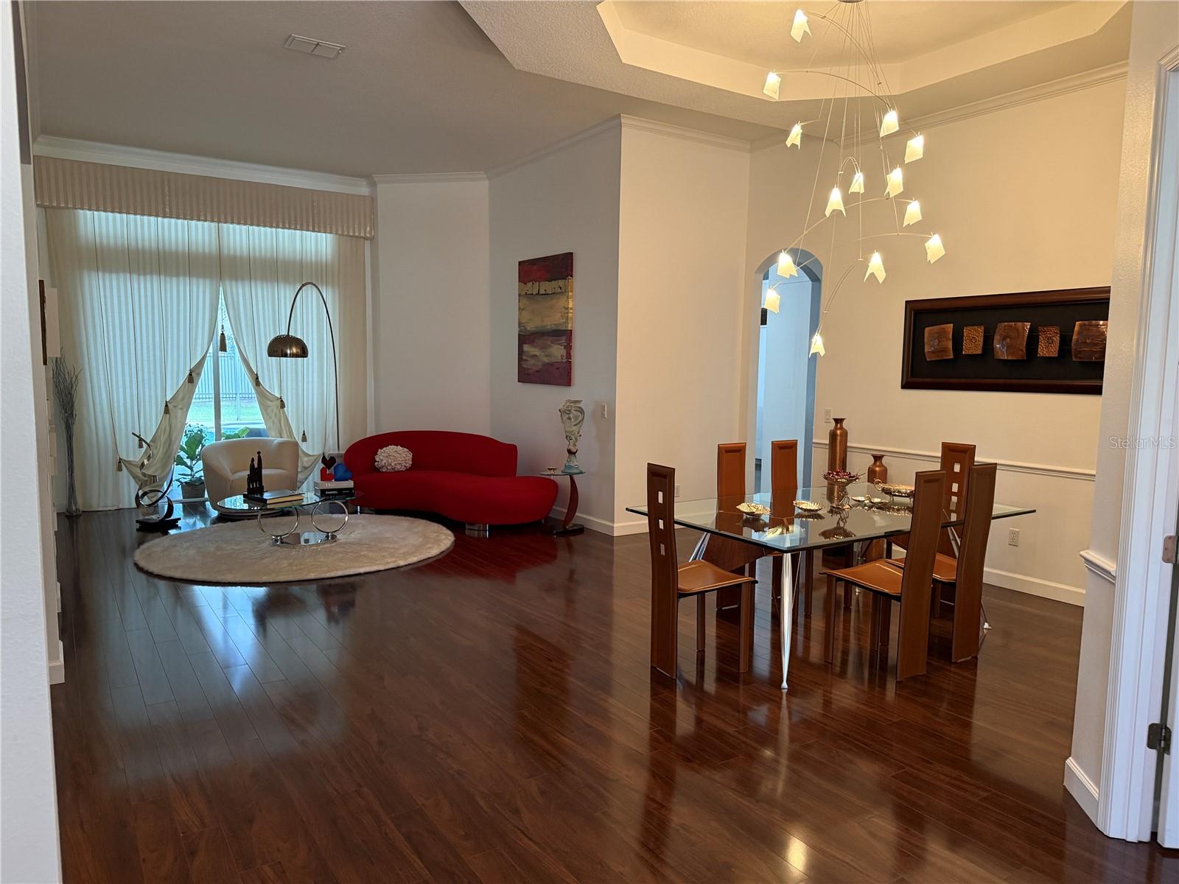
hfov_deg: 71.6
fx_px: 817
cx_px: 590
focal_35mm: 24
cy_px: 442
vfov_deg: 56.8
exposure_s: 1/60
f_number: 1.78
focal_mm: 6.76
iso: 320
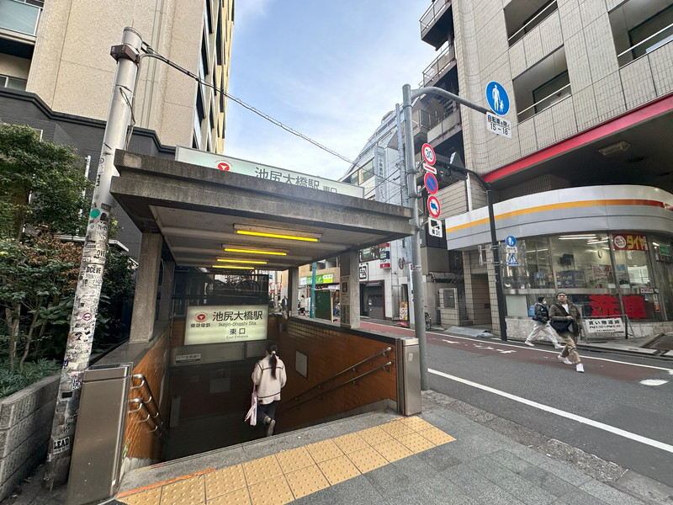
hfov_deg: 102.1
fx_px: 272
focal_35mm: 14
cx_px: 336
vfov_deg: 85.7
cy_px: 252
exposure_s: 1/307
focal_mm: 2.22
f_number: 2.2
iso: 40
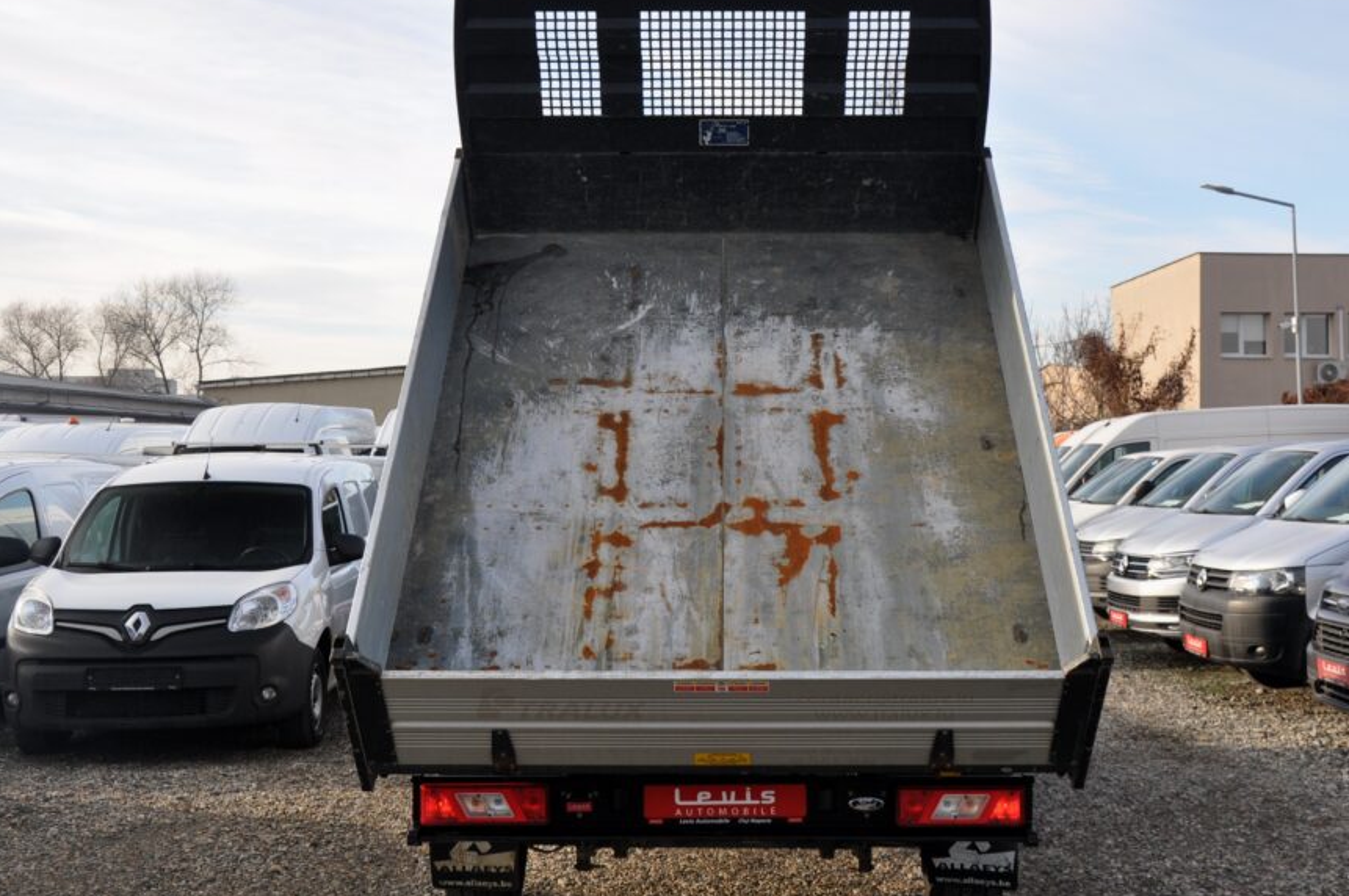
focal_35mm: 45
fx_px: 1669
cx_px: 722
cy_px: 409
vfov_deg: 30.0
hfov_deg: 44.0
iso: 500
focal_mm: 25
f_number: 8
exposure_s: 1/250
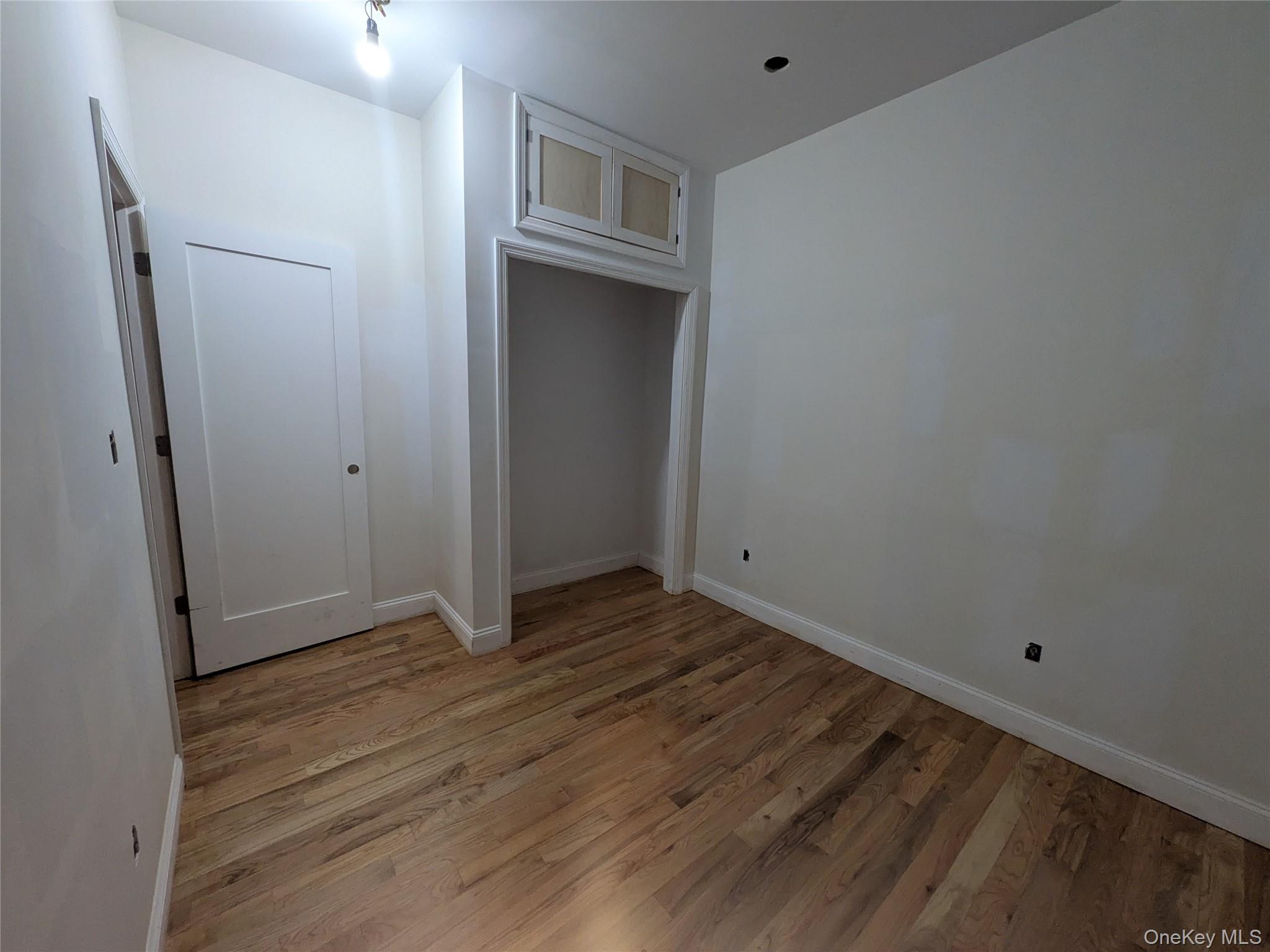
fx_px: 514
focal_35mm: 14
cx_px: 635
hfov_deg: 102.1
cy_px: 476
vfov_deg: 85.7
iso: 281
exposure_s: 1/120
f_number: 2.2
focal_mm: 1.83
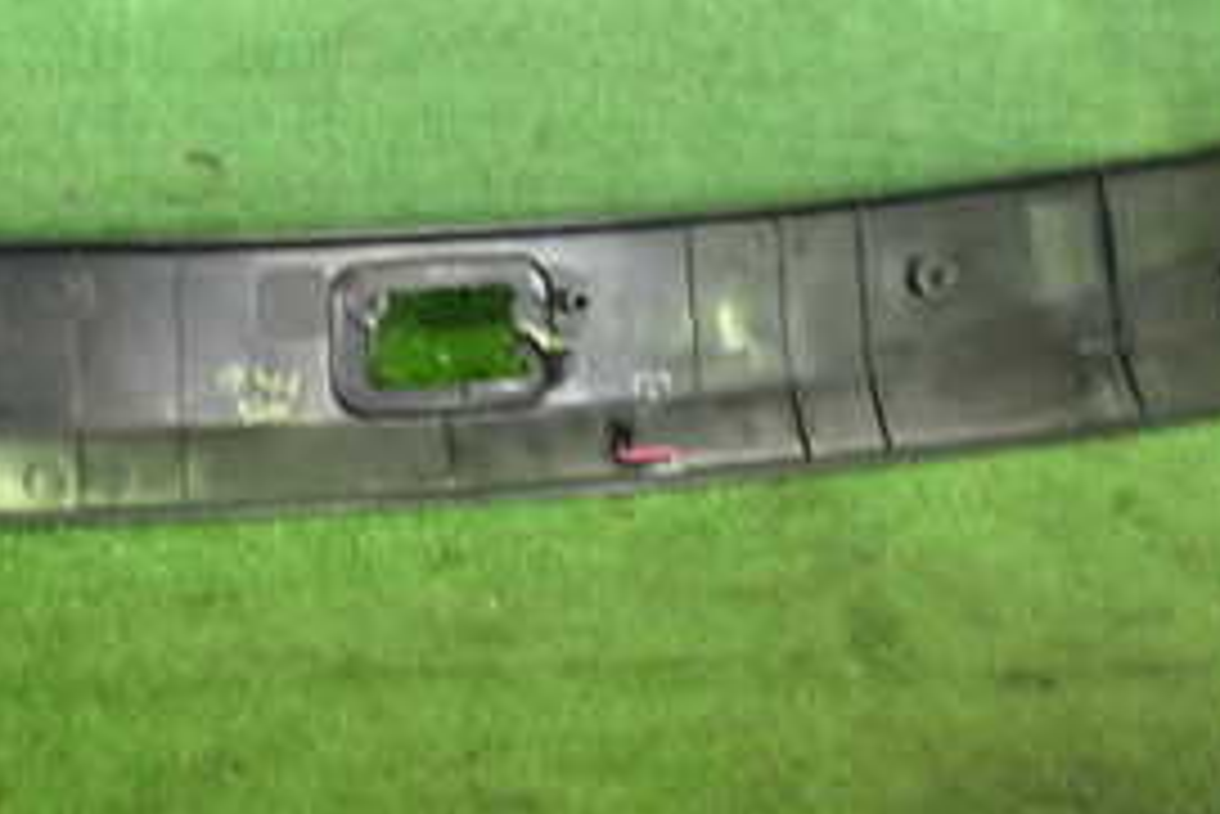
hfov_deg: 28.9
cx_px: 329
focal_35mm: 69
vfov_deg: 19.7
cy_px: 252
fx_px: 2339
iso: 400
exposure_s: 1/30
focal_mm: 5.4
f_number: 2.3
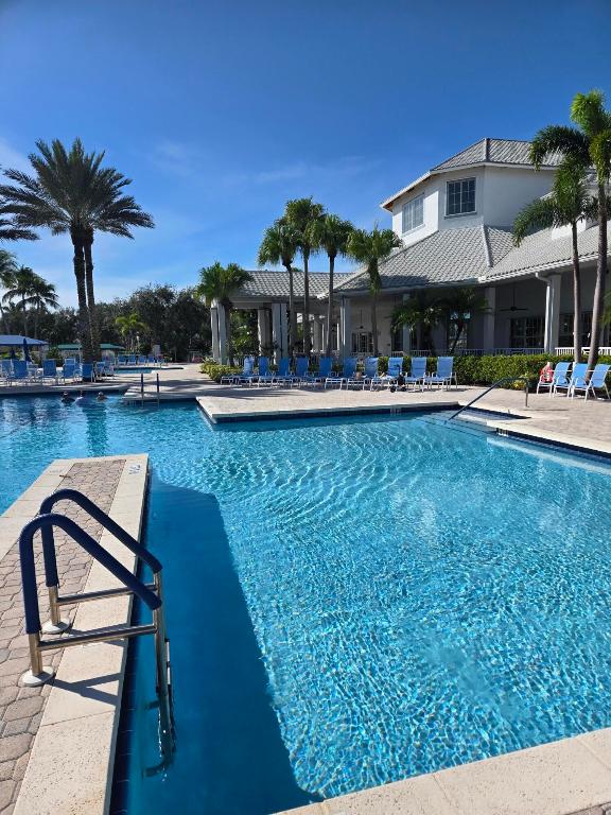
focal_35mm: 23
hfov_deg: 58.9
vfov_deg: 73.9
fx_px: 541
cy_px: 408
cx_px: 306
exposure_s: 1/2921
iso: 25
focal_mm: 5.4
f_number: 1.8
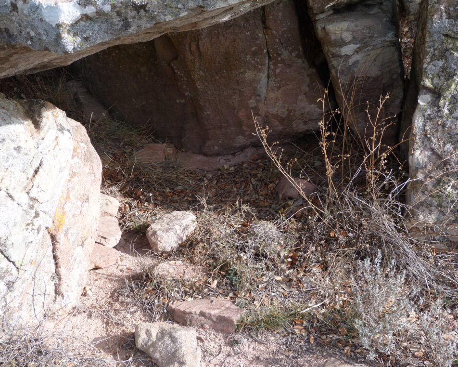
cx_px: 222
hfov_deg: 30.0
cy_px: 183
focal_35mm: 63
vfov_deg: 24.2
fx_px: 854
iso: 80
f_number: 4
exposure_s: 1/160
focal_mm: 10.8
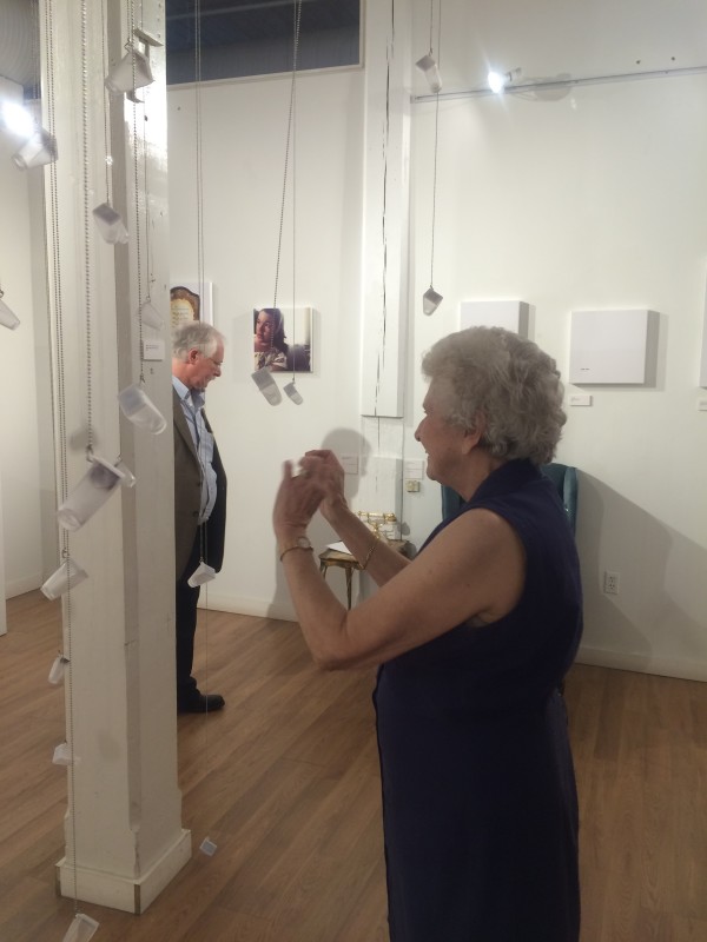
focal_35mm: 29
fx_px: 790
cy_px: 471
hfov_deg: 48.2
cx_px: 354
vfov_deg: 61.7
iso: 64
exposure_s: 1/30
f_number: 2.2
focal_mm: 4.15
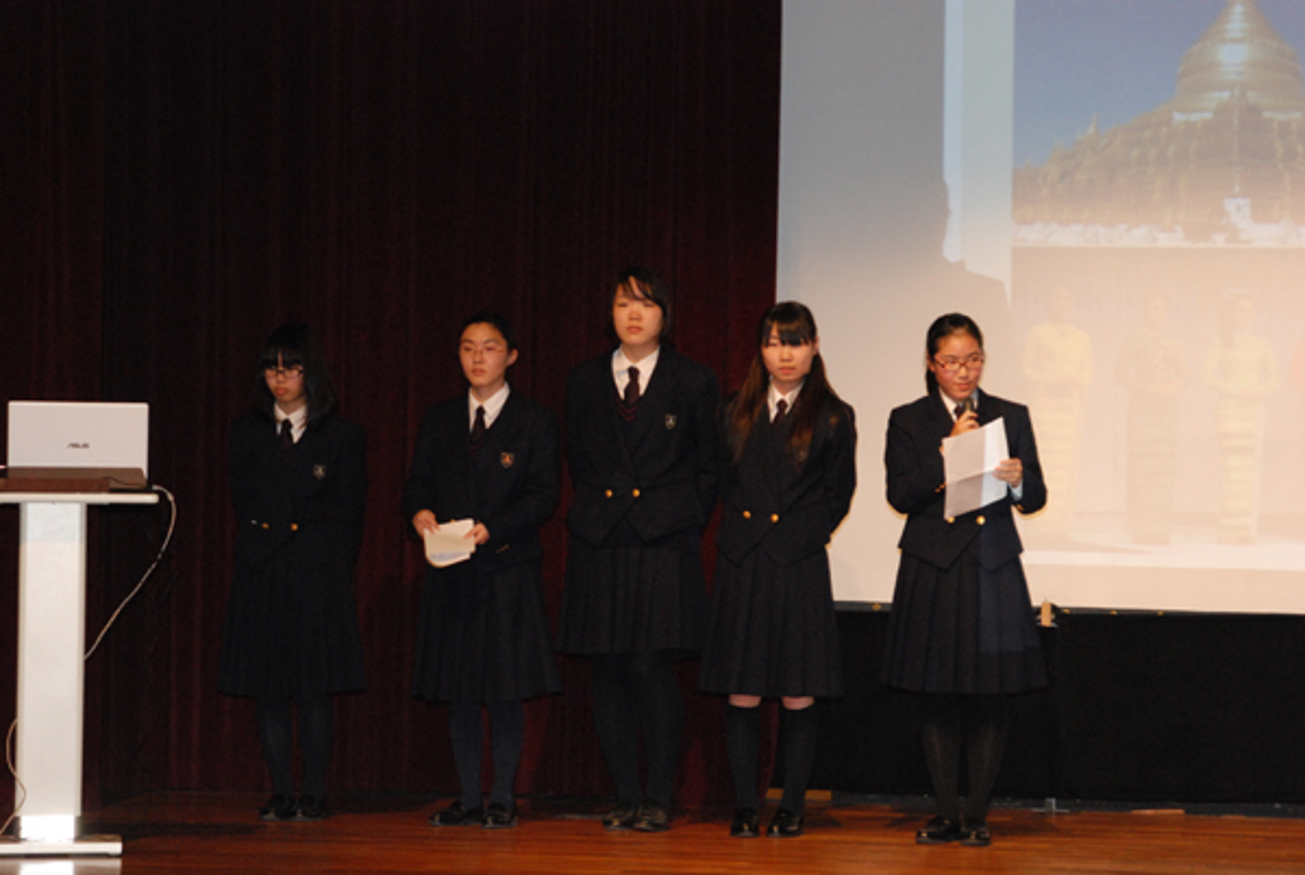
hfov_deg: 13.7
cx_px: 652
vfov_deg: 9.2
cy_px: 438
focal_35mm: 150
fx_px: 5445
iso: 1600
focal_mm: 100
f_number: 5.6
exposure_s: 1/60
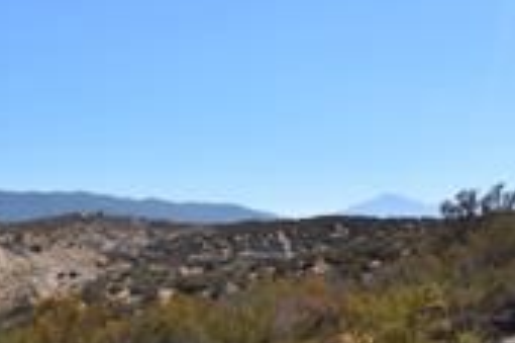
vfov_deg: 22.2
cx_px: 227
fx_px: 872
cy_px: 209
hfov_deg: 32.9
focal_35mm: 61
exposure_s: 1/1600
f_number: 7.1
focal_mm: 18
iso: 400
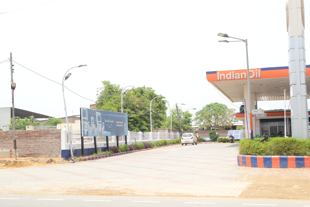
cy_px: 104
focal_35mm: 42
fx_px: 362
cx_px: 155
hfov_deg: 46.4
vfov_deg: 31.9
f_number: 14
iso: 400
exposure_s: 1/250
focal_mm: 28
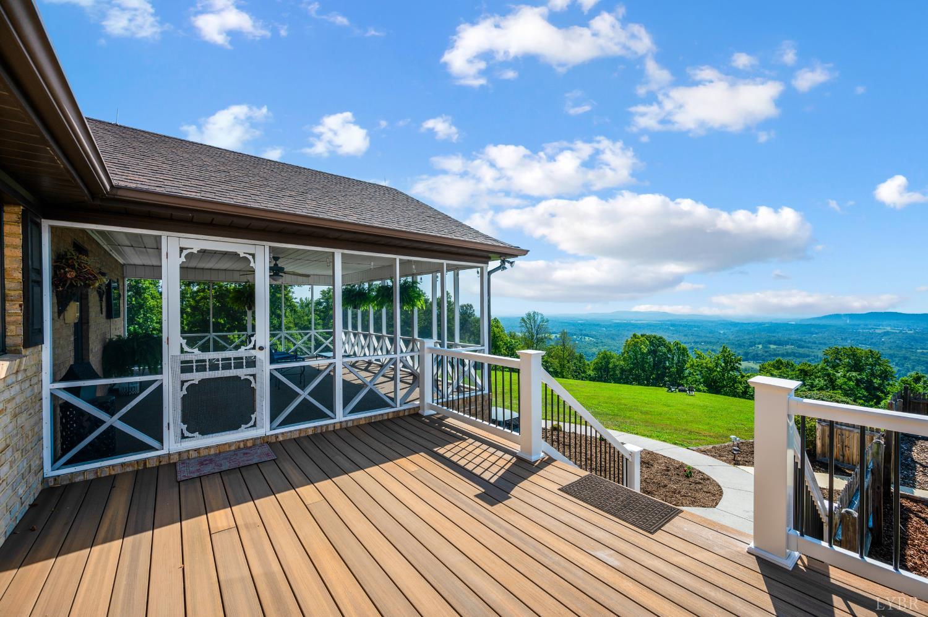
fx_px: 361
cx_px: 464
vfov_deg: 81.1
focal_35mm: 14
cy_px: 308
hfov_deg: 104.3
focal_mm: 14
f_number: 8
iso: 100
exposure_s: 1/250
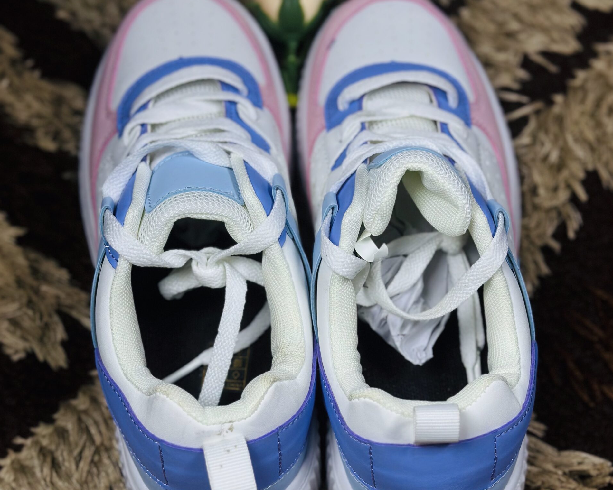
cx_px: 308
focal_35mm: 63
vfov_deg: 24.2
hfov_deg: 30.0
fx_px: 1143
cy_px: 281
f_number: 1.78
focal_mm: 6.86
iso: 80
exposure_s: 1/638
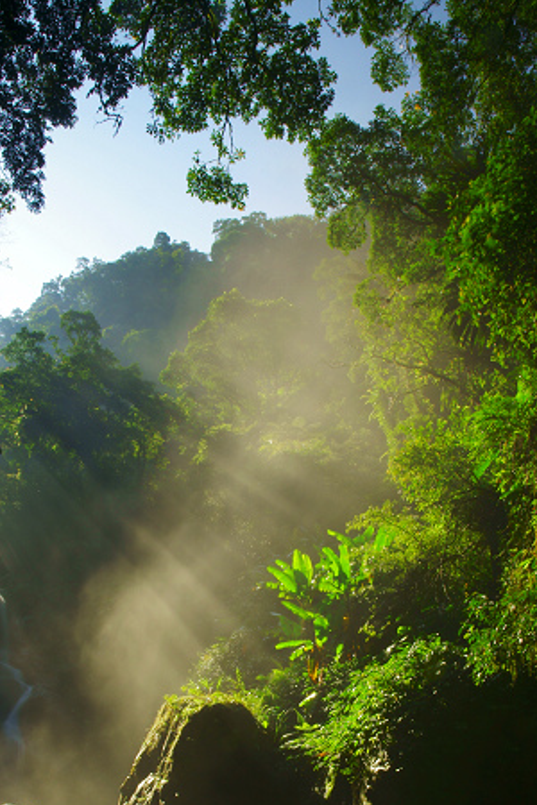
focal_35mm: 32
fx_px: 716
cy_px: 644
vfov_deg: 54.7
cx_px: 308
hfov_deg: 41.0
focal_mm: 16
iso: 100
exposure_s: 1/2
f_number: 22
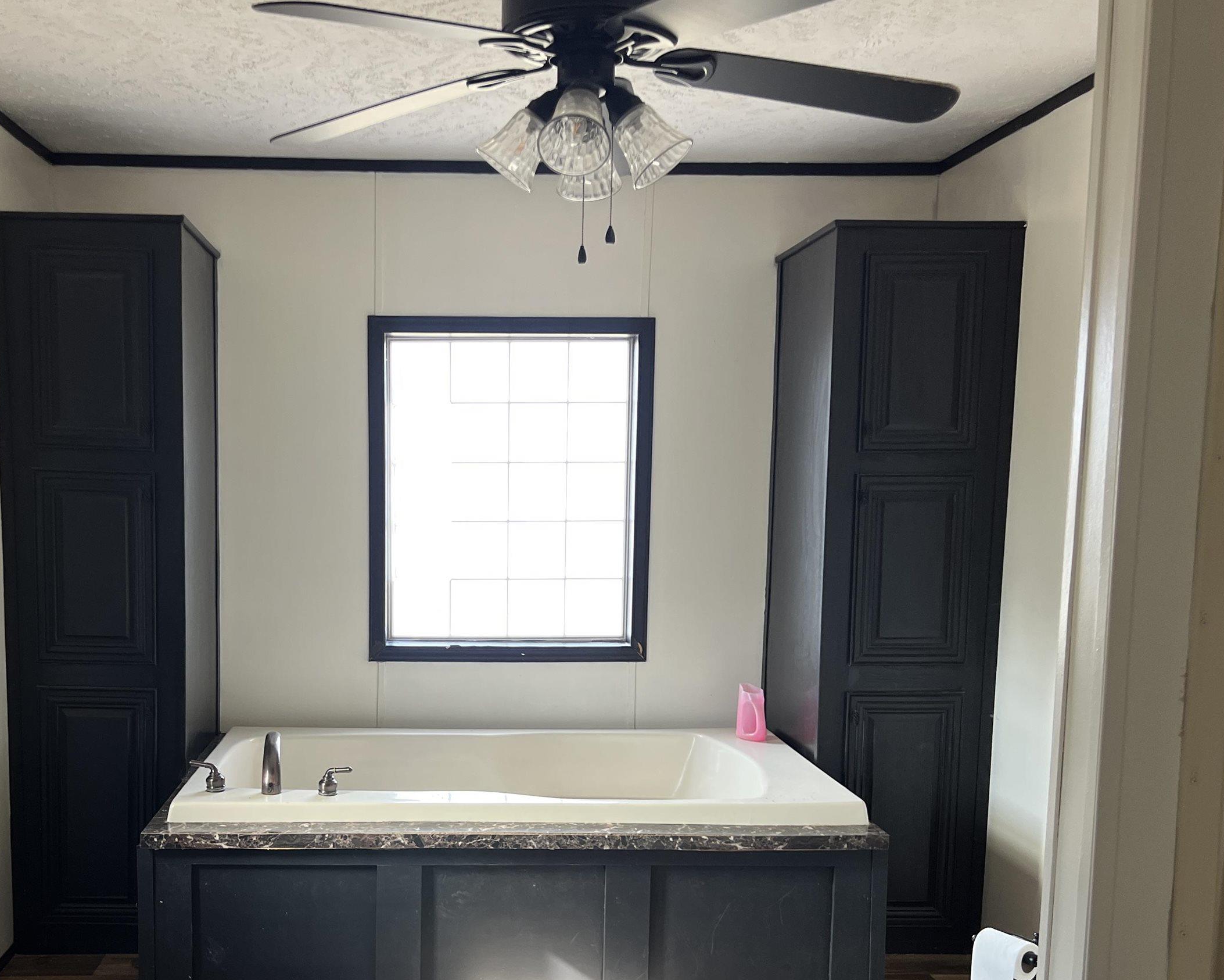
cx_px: 451
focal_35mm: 37
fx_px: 1340
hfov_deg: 48.6
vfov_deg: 39.7
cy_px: 641
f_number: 1.5
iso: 100
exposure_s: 1/121
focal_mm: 5.7
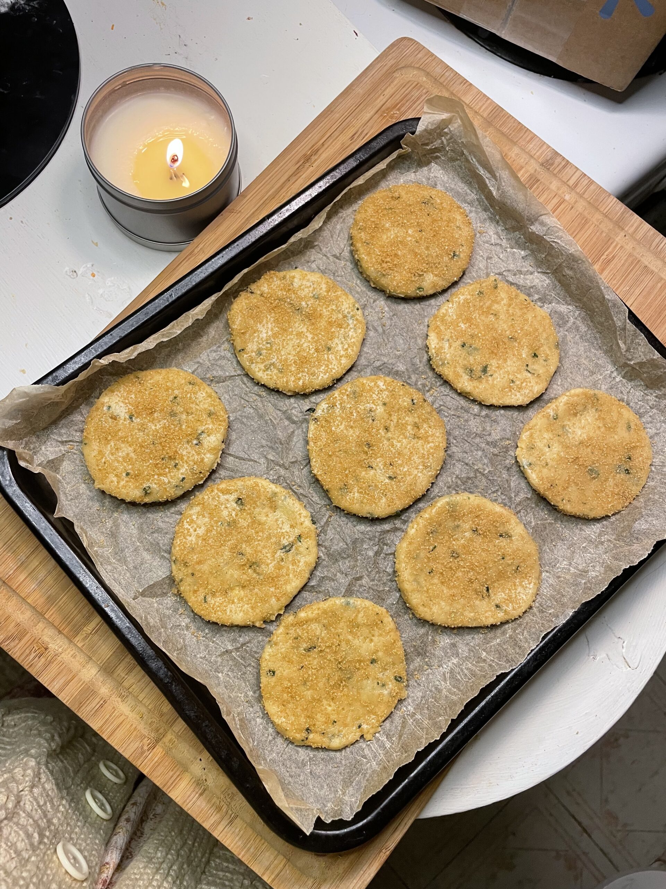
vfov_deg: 67.3
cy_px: 444
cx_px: 333
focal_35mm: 26
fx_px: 667
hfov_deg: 53.1
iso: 125
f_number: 1.6
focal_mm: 4.2
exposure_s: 1/64
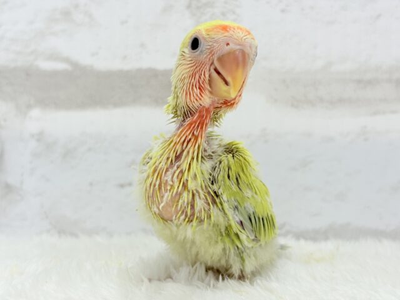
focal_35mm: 52
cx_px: 200
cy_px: 150
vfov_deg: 28.0
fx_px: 601
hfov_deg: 36.8
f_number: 1.6
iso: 80
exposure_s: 1/100
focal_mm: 5.96
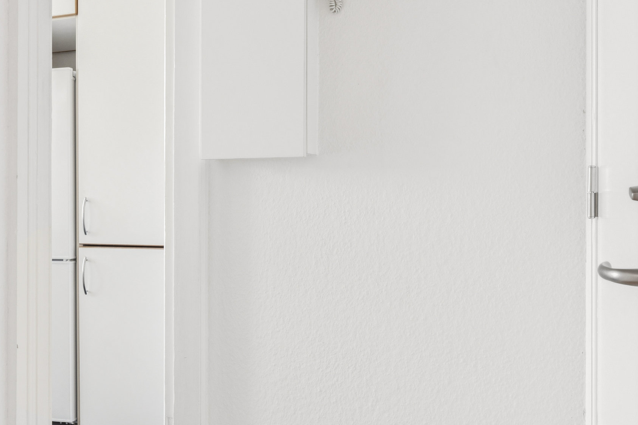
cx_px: 247
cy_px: 213
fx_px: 691
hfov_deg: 49.2
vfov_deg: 34.2
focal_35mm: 39
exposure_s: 1/13
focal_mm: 22
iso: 800
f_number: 11
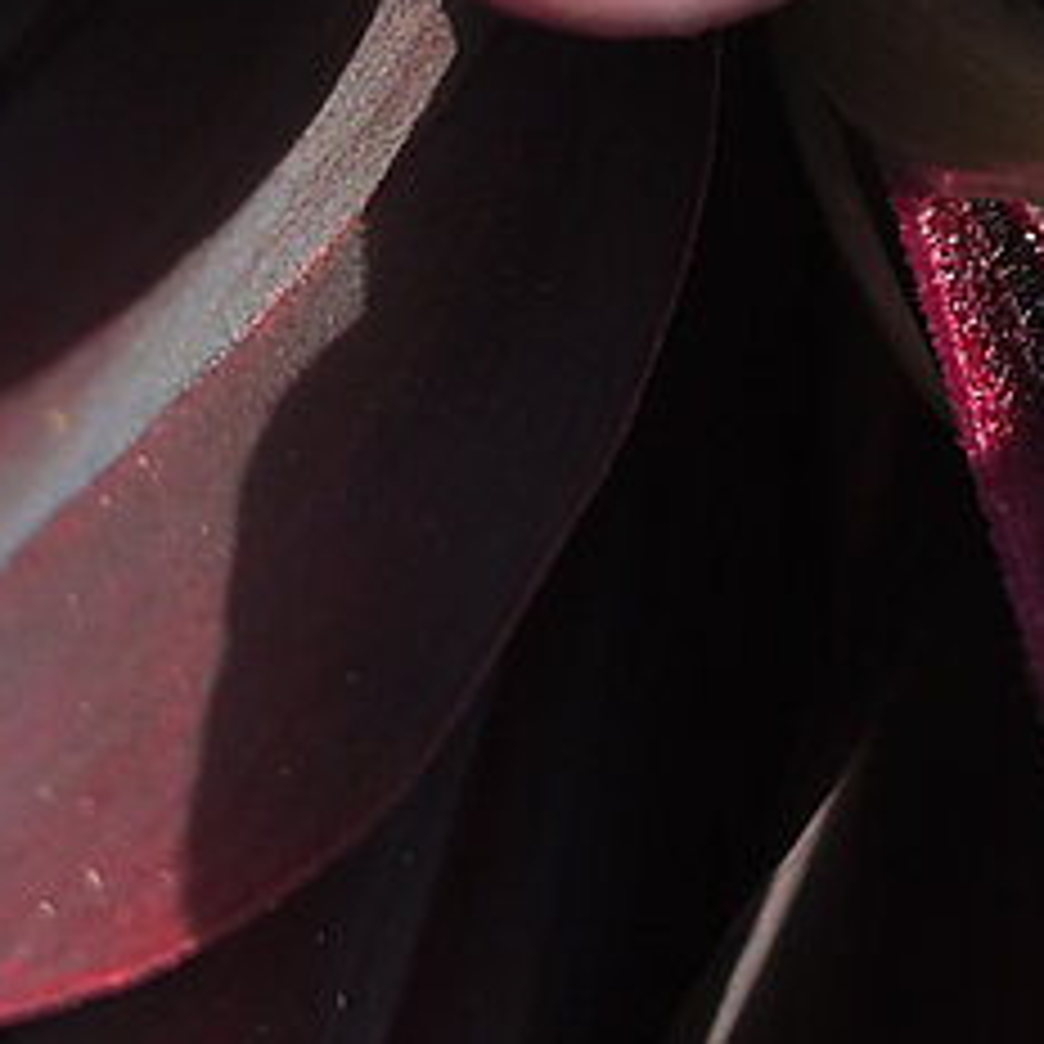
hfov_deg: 2.4
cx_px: 1750
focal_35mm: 731
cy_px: -486
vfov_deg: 2.4
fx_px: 24943
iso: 400
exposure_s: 1/640
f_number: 2.8
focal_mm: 60
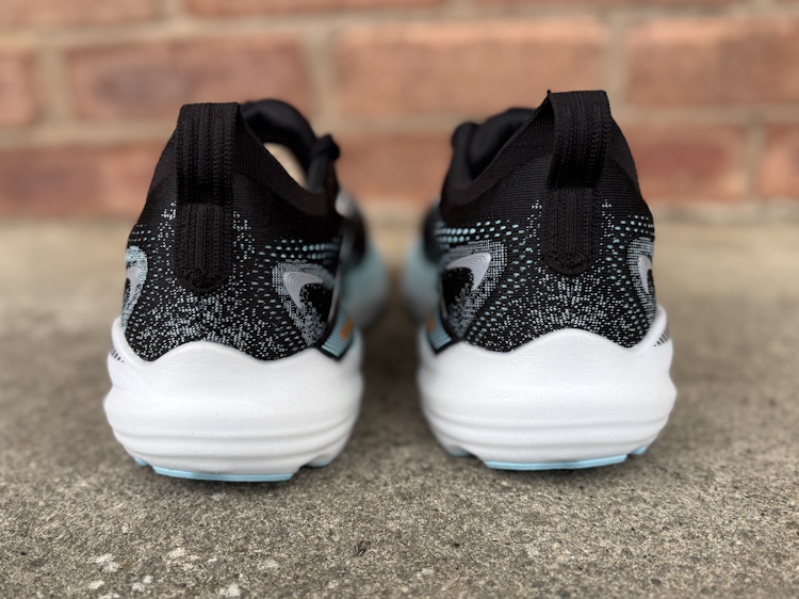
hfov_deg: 71.6
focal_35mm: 24
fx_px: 554
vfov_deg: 56.8
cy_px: 300
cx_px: 400
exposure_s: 1/695
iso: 80
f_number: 1.78
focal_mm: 6.76
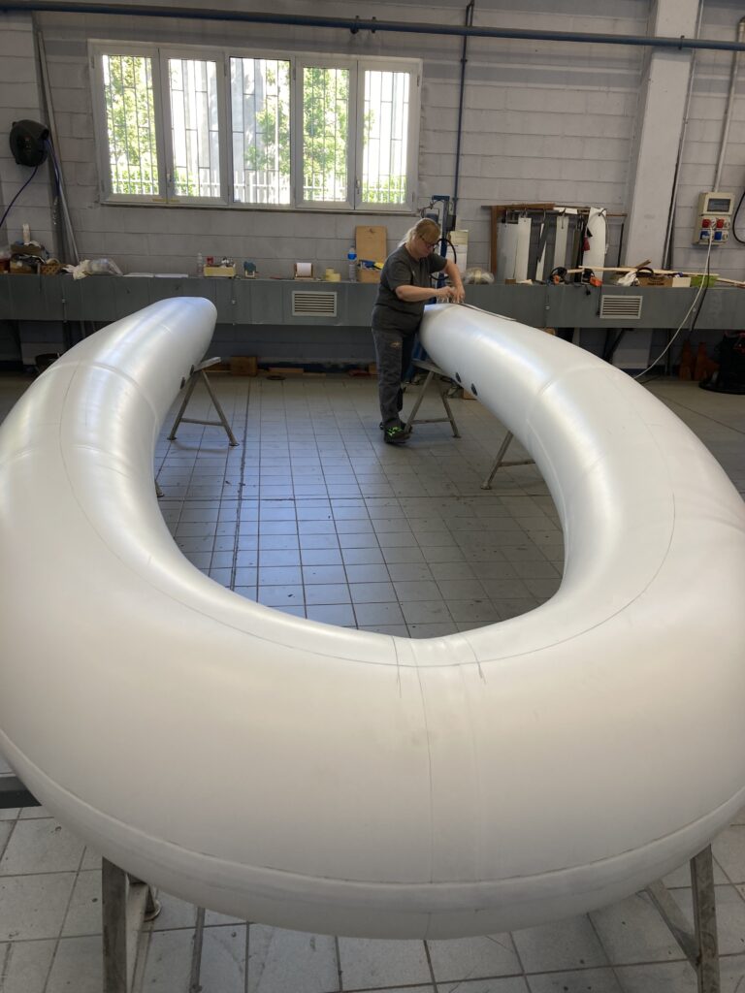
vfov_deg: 63.4
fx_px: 803
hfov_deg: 49.7
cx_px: 372
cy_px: 496
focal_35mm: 28
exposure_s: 1/100
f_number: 1.8
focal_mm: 3.99
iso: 50
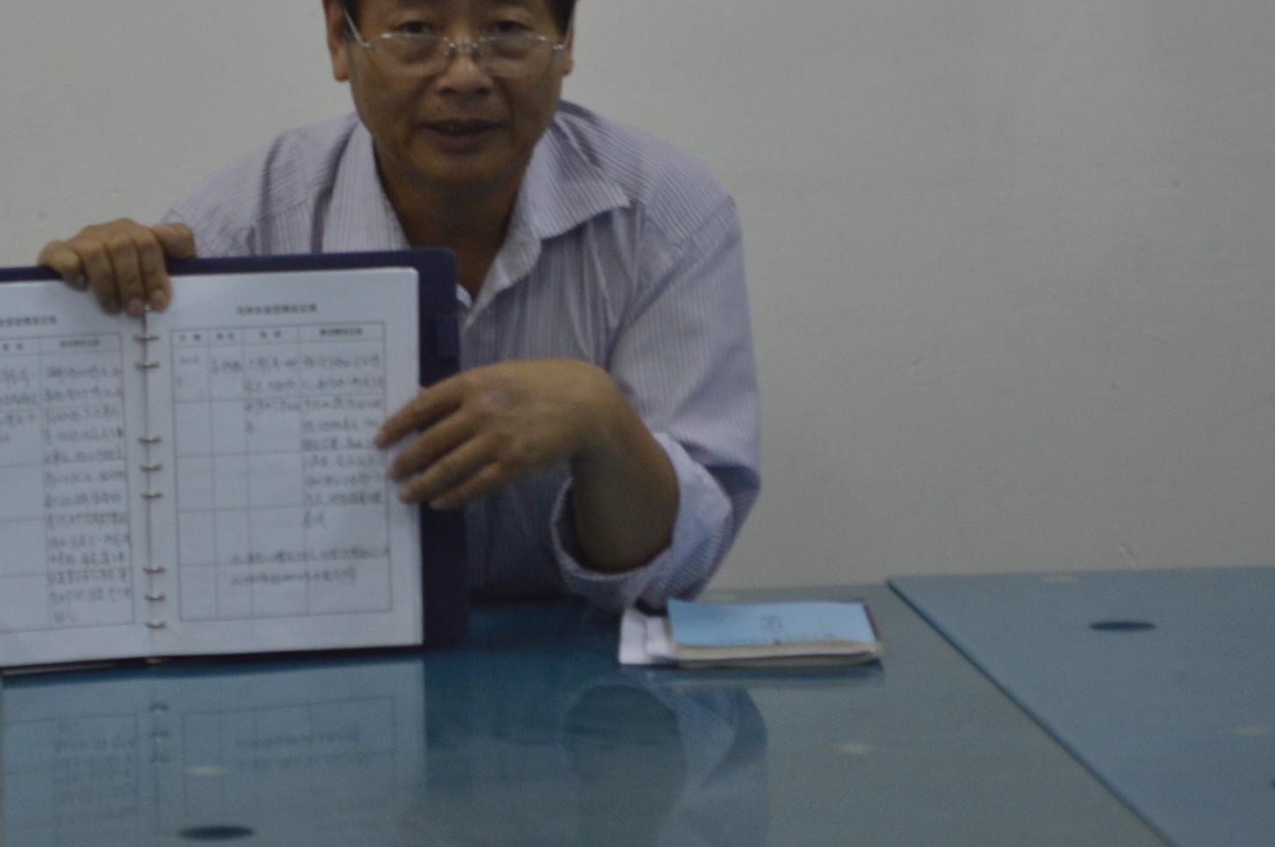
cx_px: 225
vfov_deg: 8.0
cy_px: 185
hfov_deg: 12.0
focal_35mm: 170
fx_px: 6015
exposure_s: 1/15
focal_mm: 55
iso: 560
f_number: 5.6
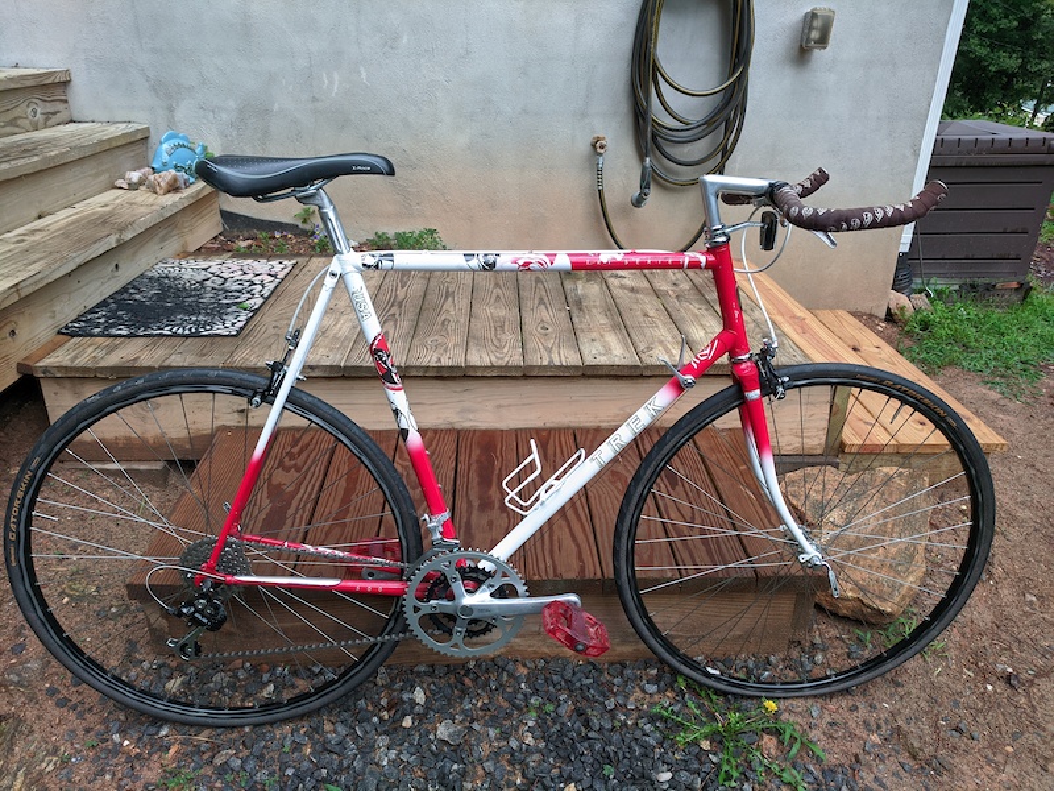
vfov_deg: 53.1
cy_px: 396
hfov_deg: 67.3
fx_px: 792
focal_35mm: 26
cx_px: 527
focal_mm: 4.67
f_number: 2
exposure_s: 1/120
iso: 187
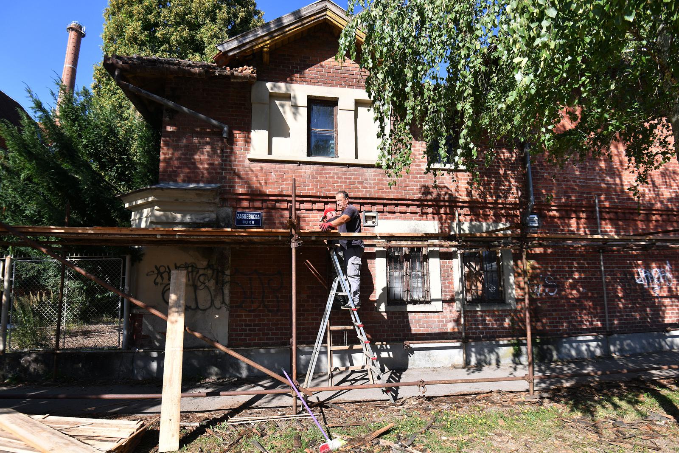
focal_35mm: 16
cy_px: 226
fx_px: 302
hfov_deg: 96.7
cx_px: 340
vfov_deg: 73.8
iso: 200
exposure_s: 1/800
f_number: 5
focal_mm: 16
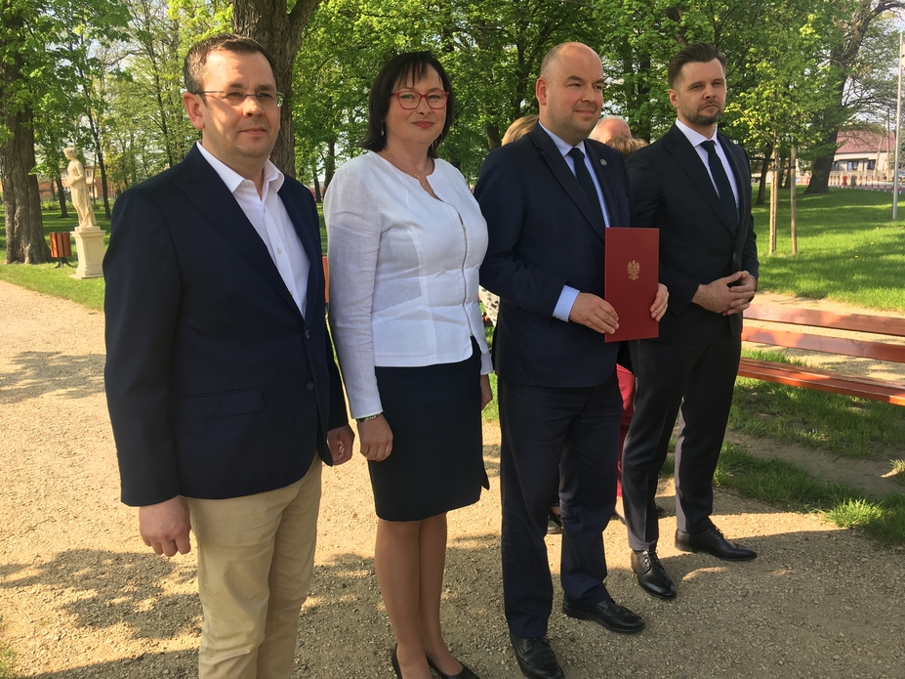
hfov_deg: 61.7
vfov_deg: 48.2
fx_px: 758
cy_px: 340
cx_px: 452
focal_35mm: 29
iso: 25
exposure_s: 1/384
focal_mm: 4.15
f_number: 2.2
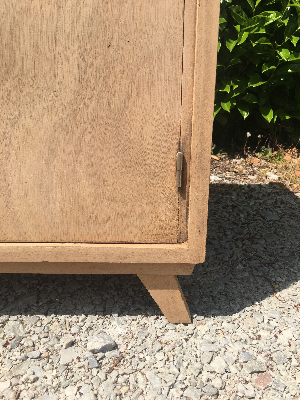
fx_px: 335
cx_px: 150
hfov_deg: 48.2
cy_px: 200
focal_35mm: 29
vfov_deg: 61.7
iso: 25
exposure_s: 1/1923
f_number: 2.2
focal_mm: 4.15
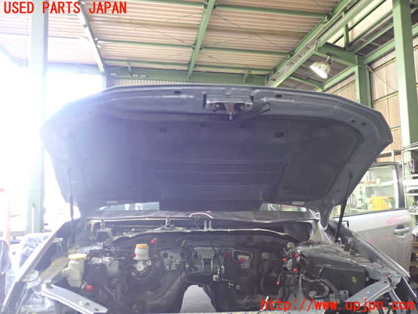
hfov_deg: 60.0
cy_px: 157
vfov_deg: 46.8
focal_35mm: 30
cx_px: 209
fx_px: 362
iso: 320
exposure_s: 1/30
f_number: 2.3
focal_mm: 5.4
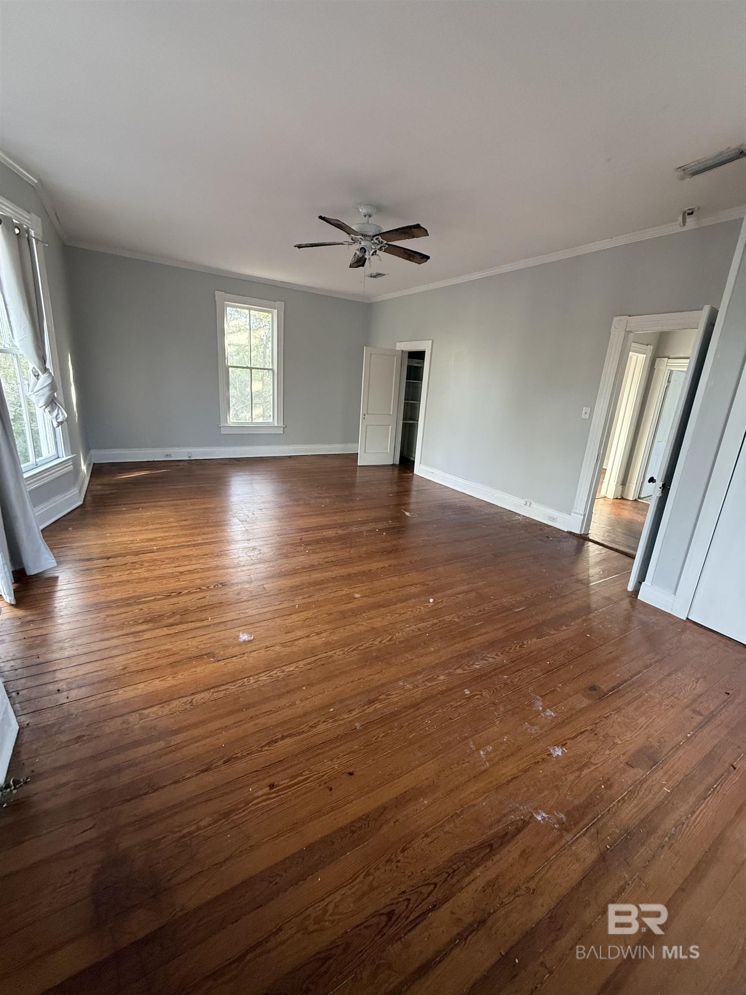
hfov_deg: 85.7
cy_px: 498
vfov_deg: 102.1
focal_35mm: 14
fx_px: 402
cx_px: 373
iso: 320
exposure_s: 1/99
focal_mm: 2.22
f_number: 2.2
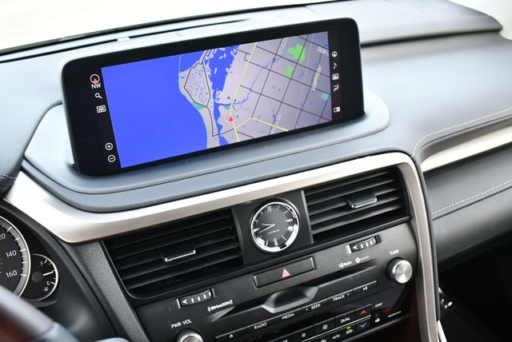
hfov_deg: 53.1
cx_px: 256
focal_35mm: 36
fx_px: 512
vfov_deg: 36.9
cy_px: 171
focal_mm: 18
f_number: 3.5
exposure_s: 1/200
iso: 800
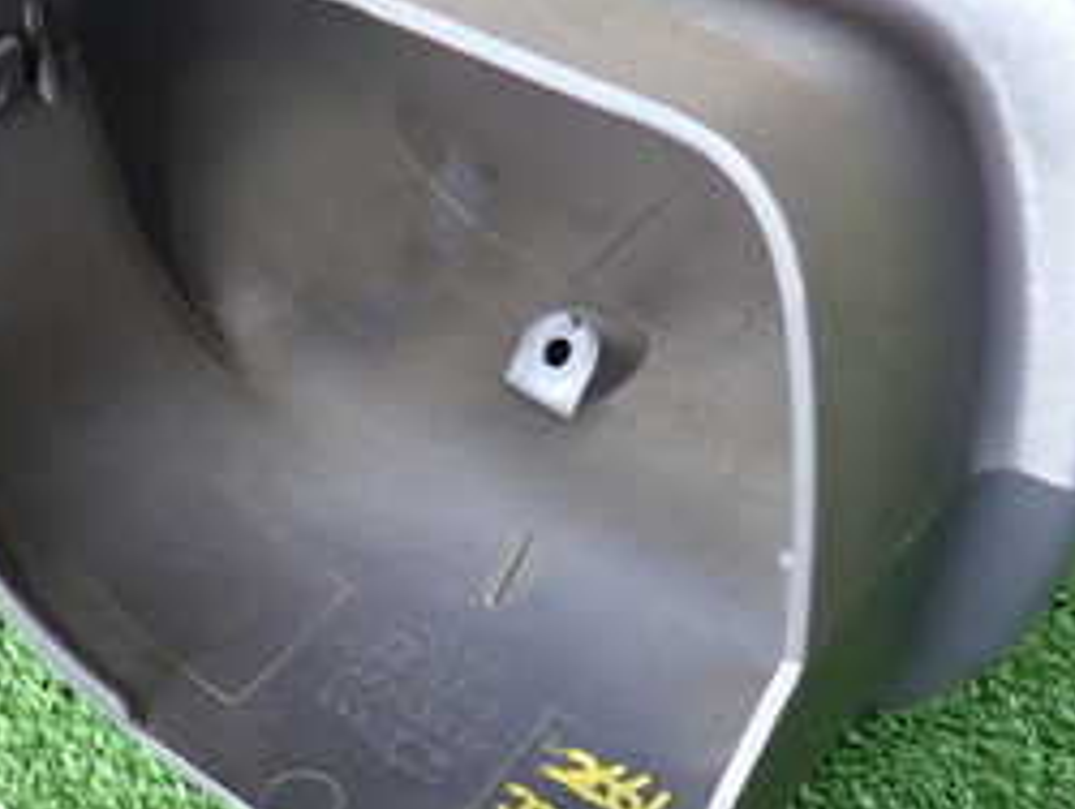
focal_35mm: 60
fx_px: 1865
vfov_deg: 24.3
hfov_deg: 32.2
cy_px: 271
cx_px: 550
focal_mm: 4.5
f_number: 2
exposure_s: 1/40
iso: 200
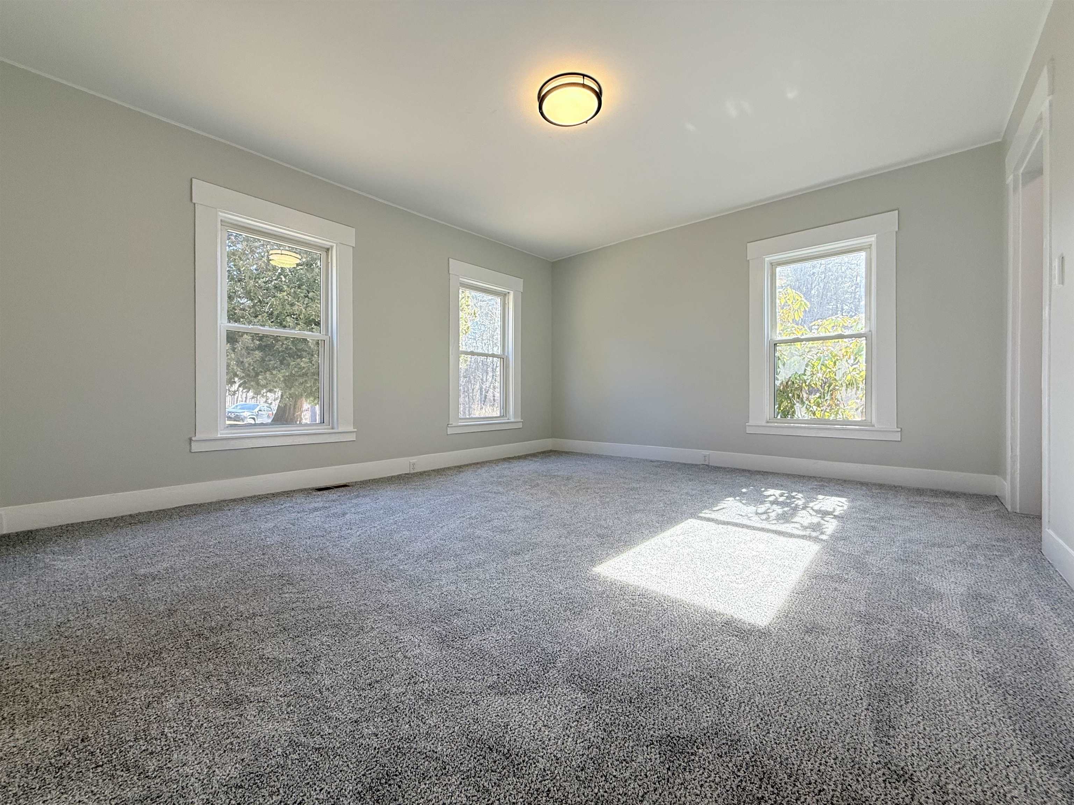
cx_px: 537
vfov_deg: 85.7
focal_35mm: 14
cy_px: 402
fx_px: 434
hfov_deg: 102.1
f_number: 2.2
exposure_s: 1/120
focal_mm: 2.22
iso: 80
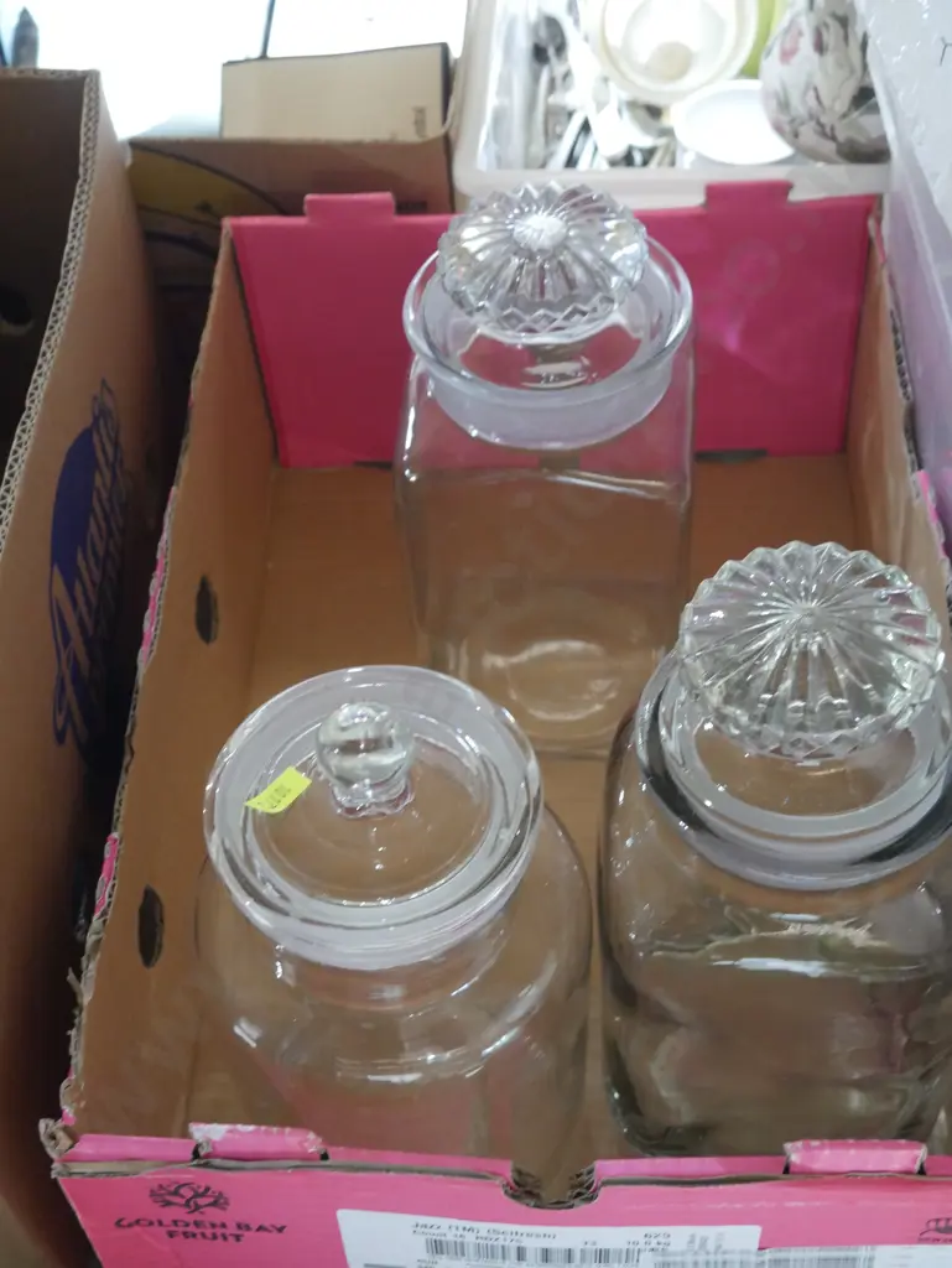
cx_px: 476
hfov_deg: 30.3
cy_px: 634
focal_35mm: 48
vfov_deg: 39.6
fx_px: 1759
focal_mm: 24
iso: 3200
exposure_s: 1/20
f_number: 5.2
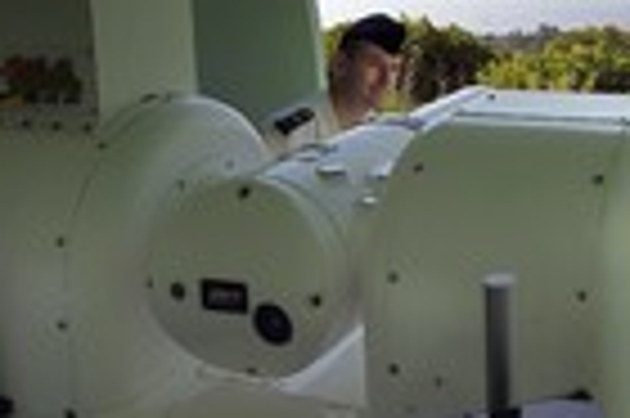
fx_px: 734
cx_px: 756
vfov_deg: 31.1
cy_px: 90
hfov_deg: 36.1
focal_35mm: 42
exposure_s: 1/250
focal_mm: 14
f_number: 13
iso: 200
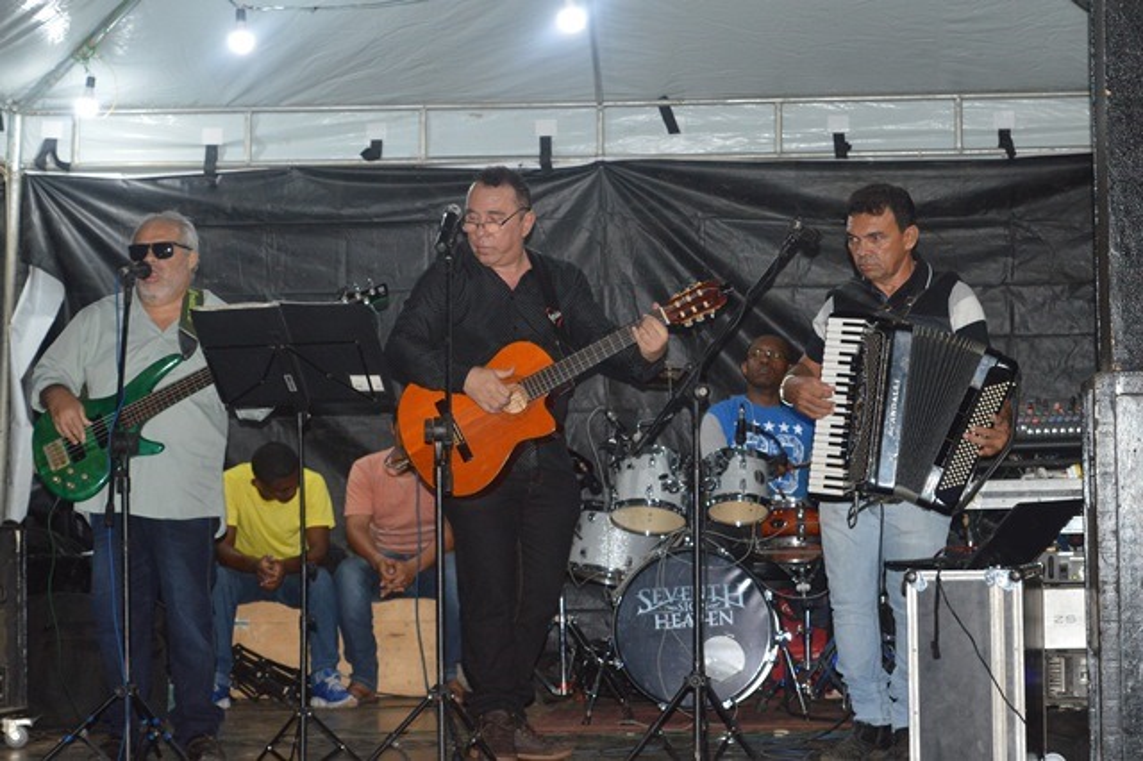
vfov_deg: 16.5
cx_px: 572
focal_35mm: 82
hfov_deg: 24.6
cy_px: 380
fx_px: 2618
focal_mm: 55
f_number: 5.6
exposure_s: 1/60
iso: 1400
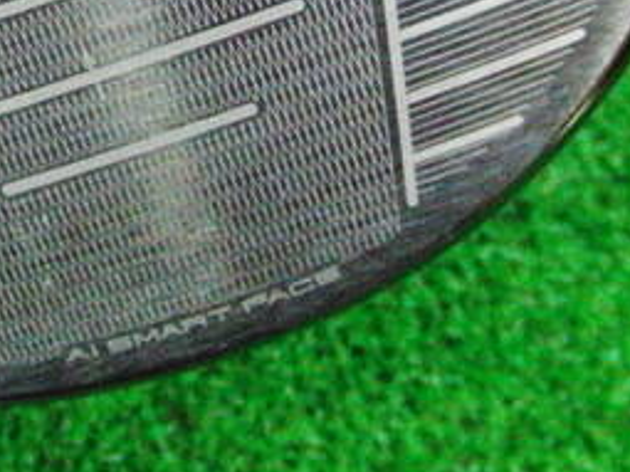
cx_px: 49
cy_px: -35
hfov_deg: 20.6
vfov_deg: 15.5
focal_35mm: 93
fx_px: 1692
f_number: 3.6
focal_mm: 6.42
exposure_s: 1/125
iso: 3200
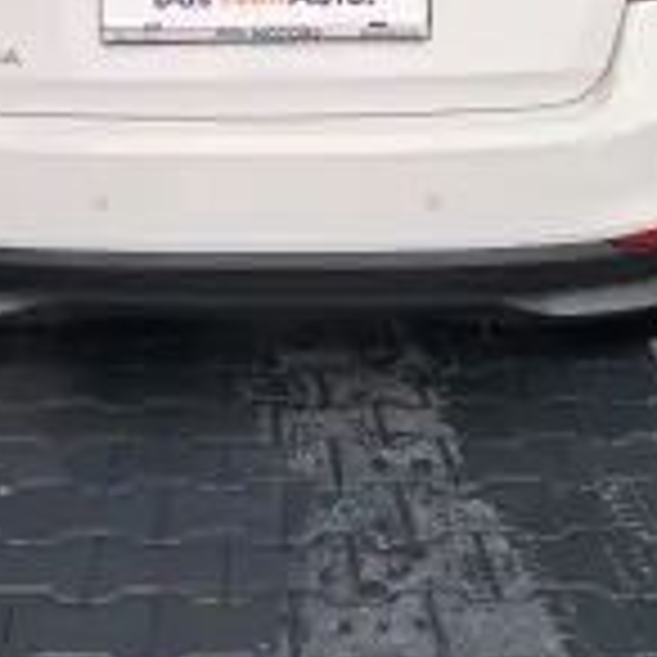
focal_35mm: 50
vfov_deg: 32.7
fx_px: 1074
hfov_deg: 33.6
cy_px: 99
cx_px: 198
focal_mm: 6.3
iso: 10
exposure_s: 1/119
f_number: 1.7
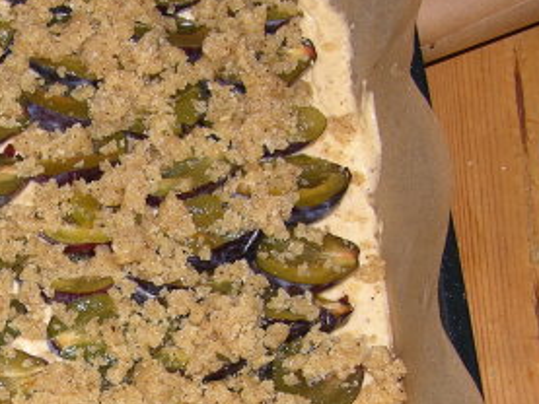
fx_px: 1573
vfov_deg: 14.4
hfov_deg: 18.9
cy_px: 431
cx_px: -2
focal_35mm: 101
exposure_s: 1/60.1
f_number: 2.8
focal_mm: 8.9
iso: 50
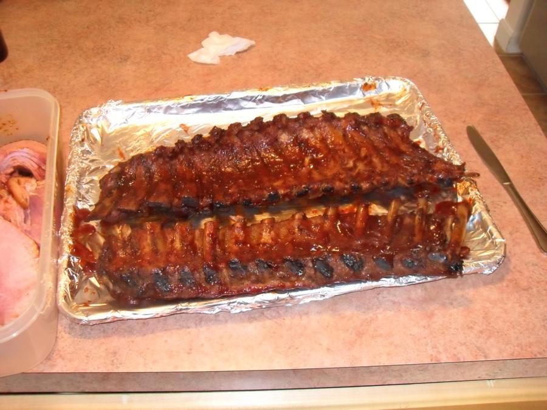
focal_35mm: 35
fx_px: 553
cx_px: 274
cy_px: 205
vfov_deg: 40.7
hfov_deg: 52.6
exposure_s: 1/45
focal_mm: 6.2
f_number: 2.8
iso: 320
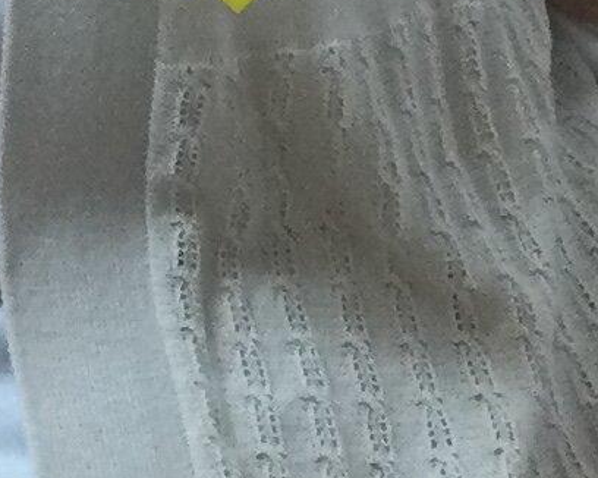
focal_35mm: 242
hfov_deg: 7.9
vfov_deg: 6.0
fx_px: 4281
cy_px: -784
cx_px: -174
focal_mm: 3.3
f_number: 2.4
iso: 50
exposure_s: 1/30
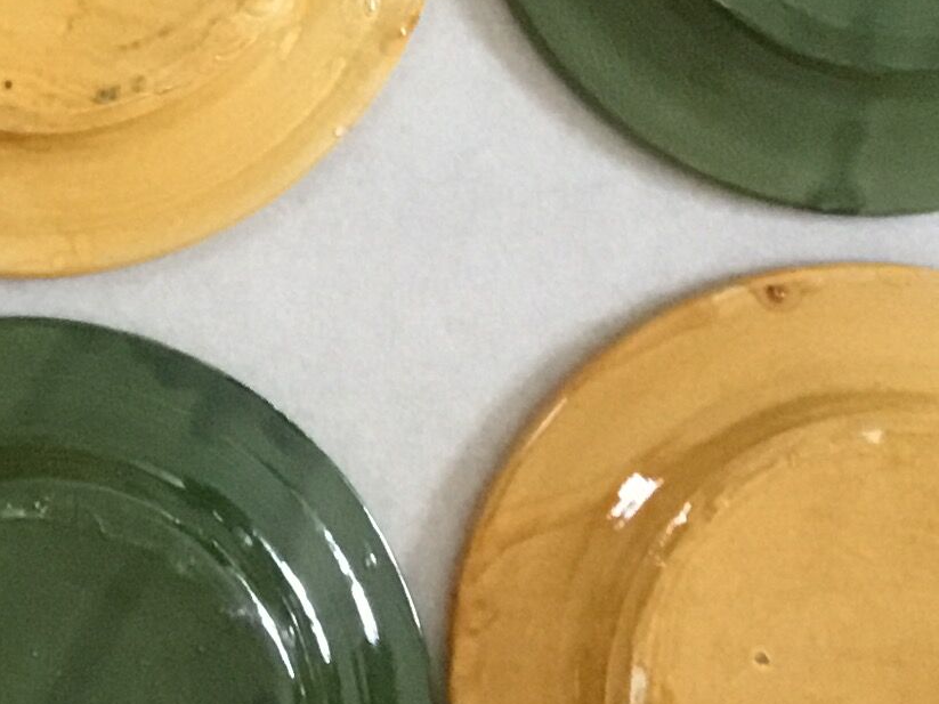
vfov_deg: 12.0
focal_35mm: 123
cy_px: 107
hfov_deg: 14.9
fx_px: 3336
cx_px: -439
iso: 200
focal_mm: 3.3
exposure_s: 1/20
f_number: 2.4
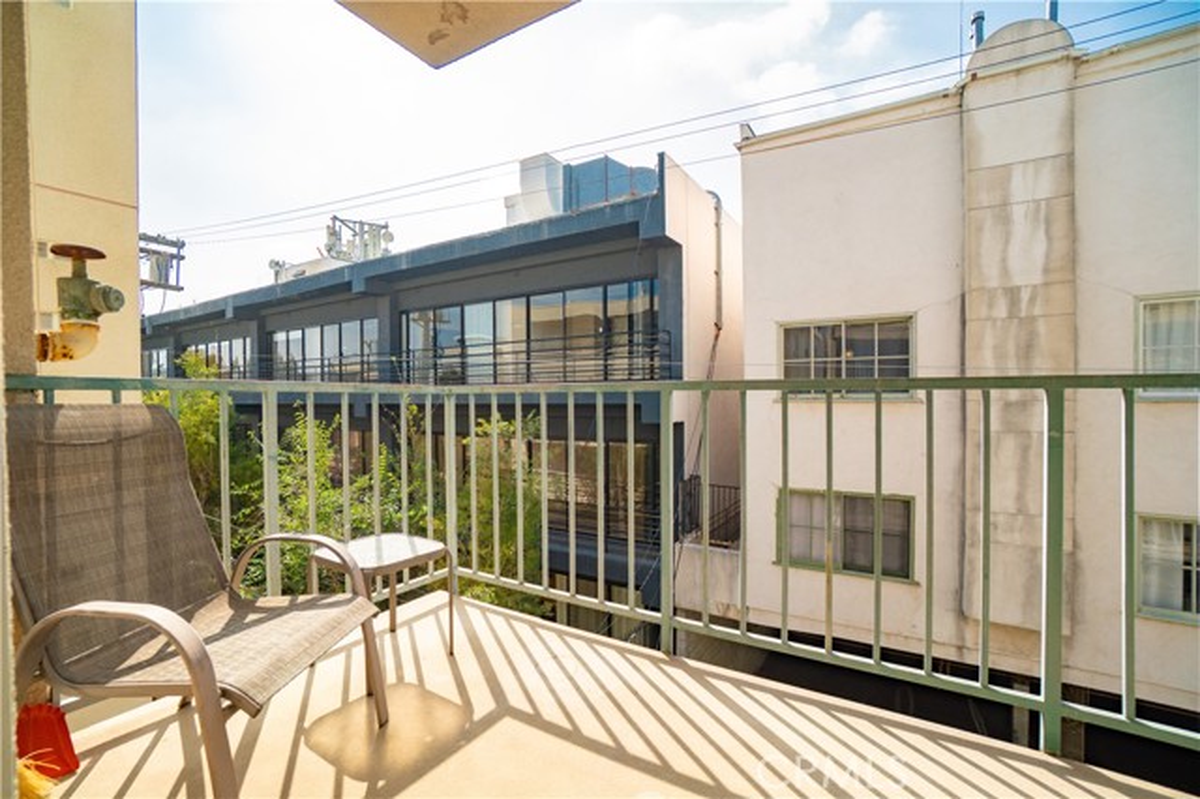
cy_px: 400
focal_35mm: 15
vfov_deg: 77.3
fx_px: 500
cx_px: 600
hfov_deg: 100.4
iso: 100
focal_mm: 10
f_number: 6.3
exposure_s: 1/320
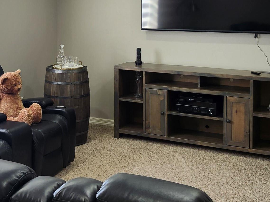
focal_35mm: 62
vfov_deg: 23.0
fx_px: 484
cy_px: 19
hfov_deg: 30.9
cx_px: 84
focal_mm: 5.54
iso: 125
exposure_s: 1/120
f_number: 1.8
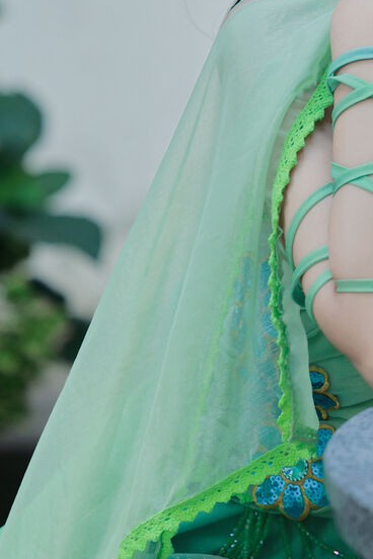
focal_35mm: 437
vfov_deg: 4.7
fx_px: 6791
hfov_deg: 3.1
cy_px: -22
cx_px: 519
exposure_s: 1/160
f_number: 2.8
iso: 400
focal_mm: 135
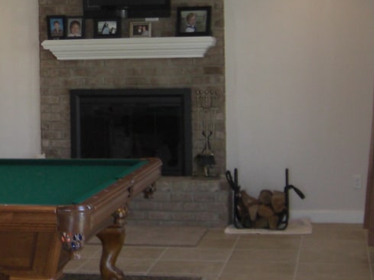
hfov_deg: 18.4
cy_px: 72
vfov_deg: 14.2
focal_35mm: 104
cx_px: -6
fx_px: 1123
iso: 200
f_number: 2.8
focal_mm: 7.9
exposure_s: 1/60
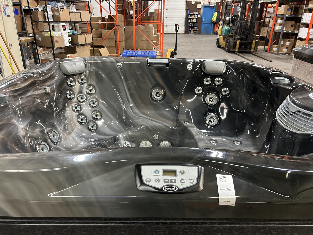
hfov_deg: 67.3
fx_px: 235
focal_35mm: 26
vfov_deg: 53.1
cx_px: 156
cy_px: 118
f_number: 1.5
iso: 400
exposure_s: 1/60
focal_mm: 5.7
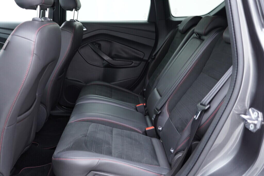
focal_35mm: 36
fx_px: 264
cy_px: 88
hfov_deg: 53.1
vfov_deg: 36.9
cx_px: 132
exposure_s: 1/40
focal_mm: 24
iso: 500
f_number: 2.8
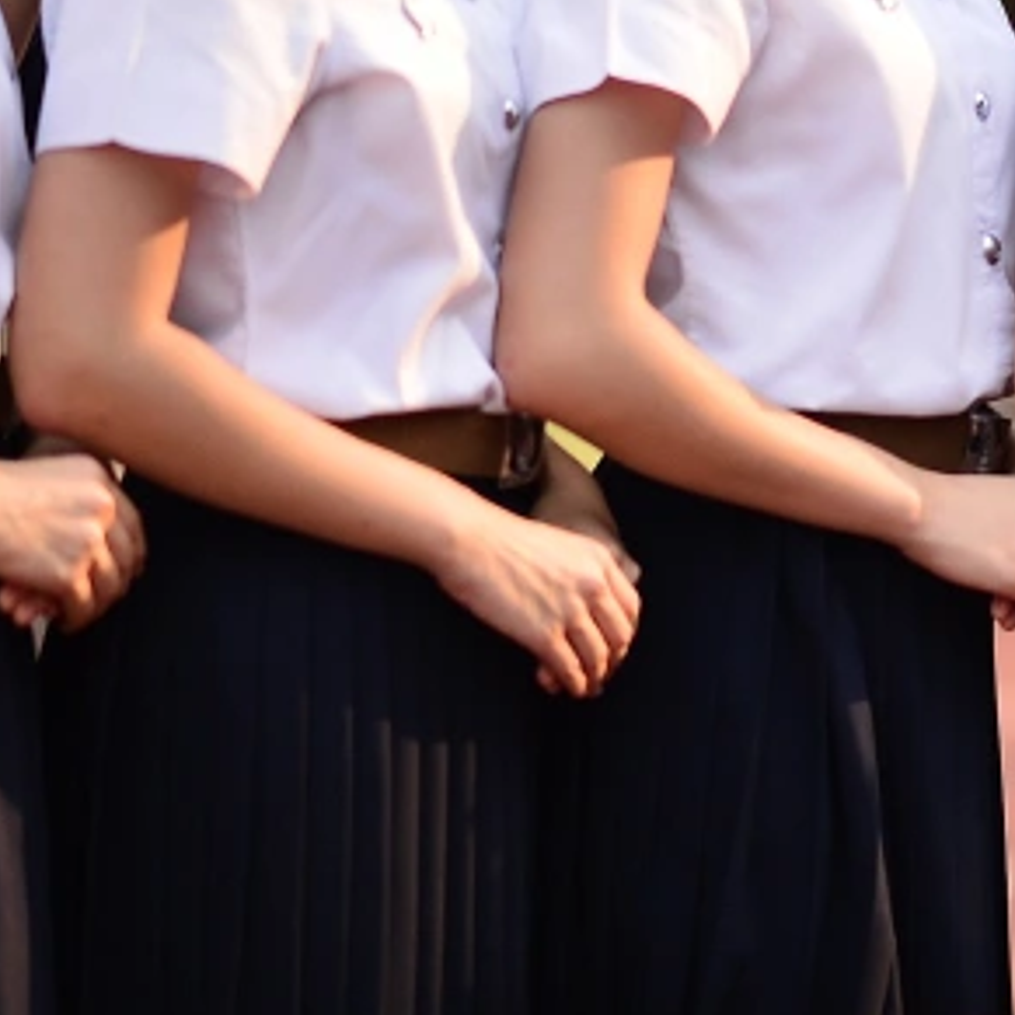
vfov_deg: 4.8
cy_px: -37
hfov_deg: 4.8
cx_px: 987
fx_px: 12208
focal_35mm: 368
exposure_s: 1/4000
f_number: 1.4
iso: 320
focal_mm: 105
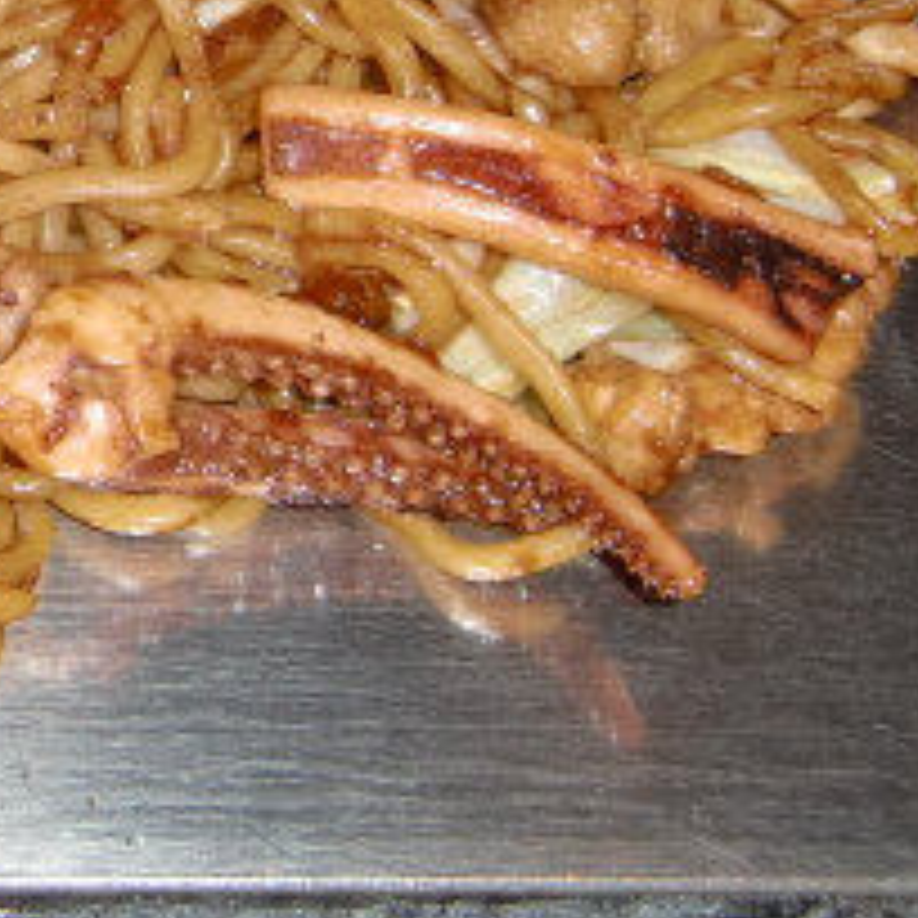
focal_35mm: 111
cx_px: -356
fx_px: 3330
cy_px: 104
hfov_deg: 14.8
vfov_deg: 15.5
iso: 64
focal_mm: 7.1
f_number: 3.8
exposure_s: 1/60
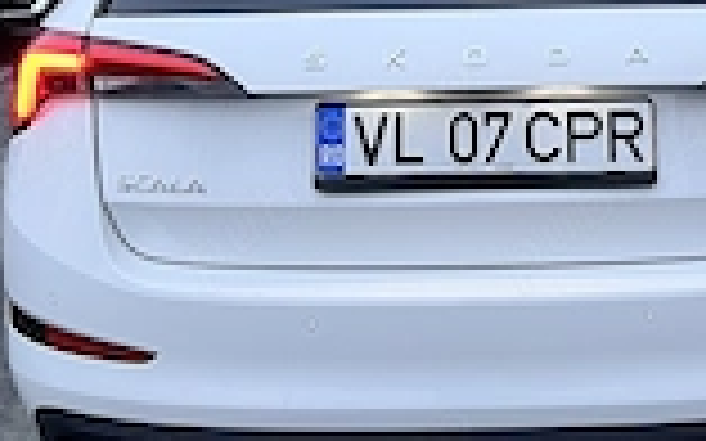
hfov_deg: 29.1
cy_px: -99
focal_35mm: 70
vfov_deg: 17.6
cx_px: 486
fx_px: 1346
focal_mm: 5.7
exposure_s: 1/50
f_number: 1.5
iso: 100
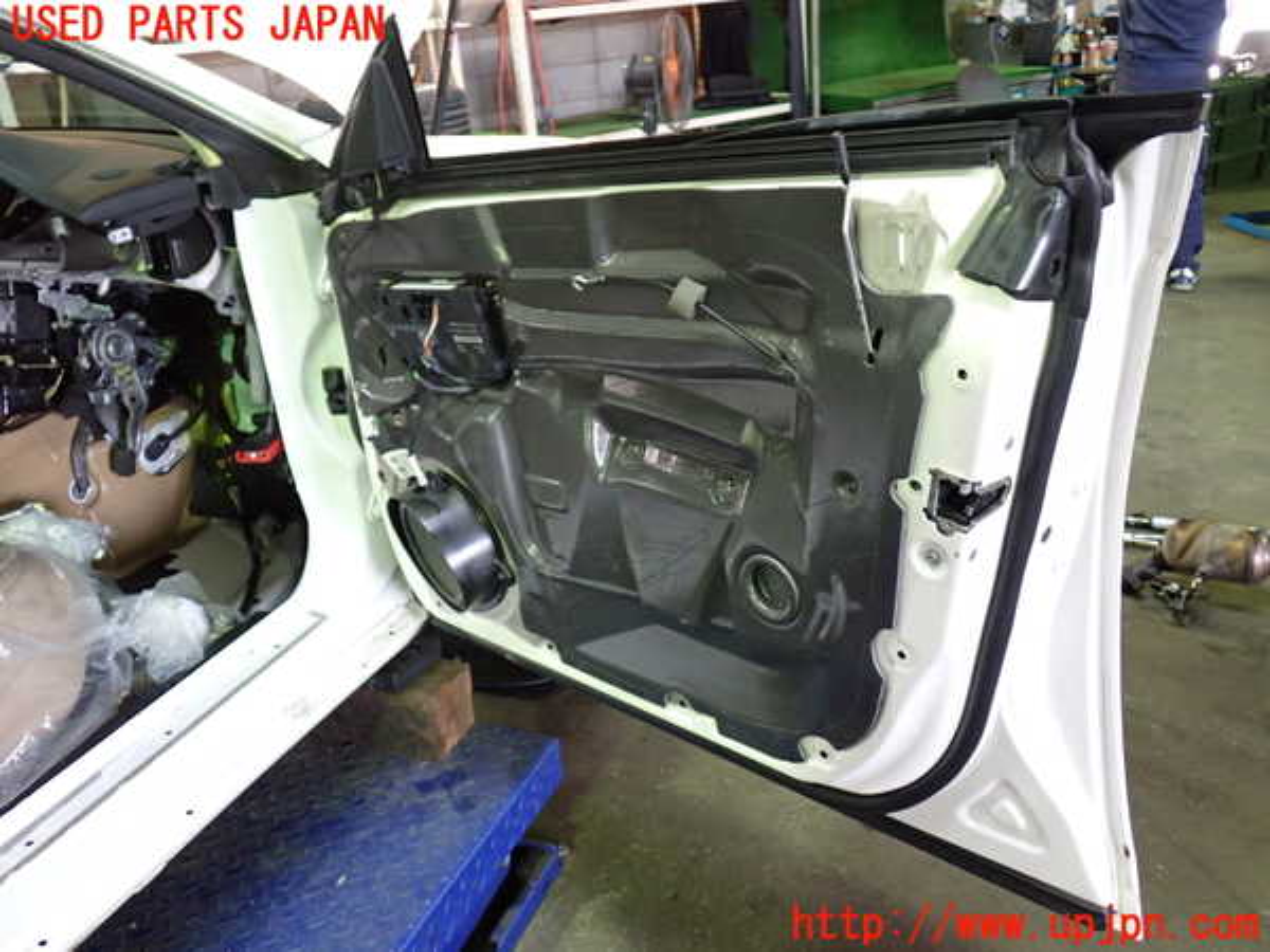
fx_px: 1101
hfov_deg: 60.0
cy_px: 476
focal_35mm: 30
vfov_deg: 46.8
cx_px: 635
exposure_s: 1/30
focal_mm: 5.4
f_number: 2.3
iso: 400
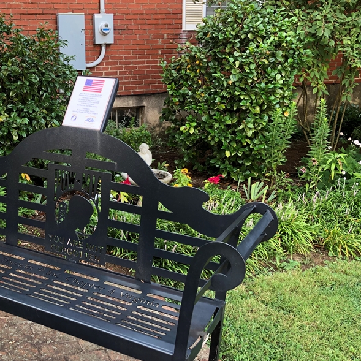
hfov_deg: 38.1
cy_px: 222
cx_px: 85
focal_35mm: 43
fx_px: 507
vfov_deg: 38.9
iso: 32
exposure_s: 1/120
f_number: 1.8
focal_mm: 3.99
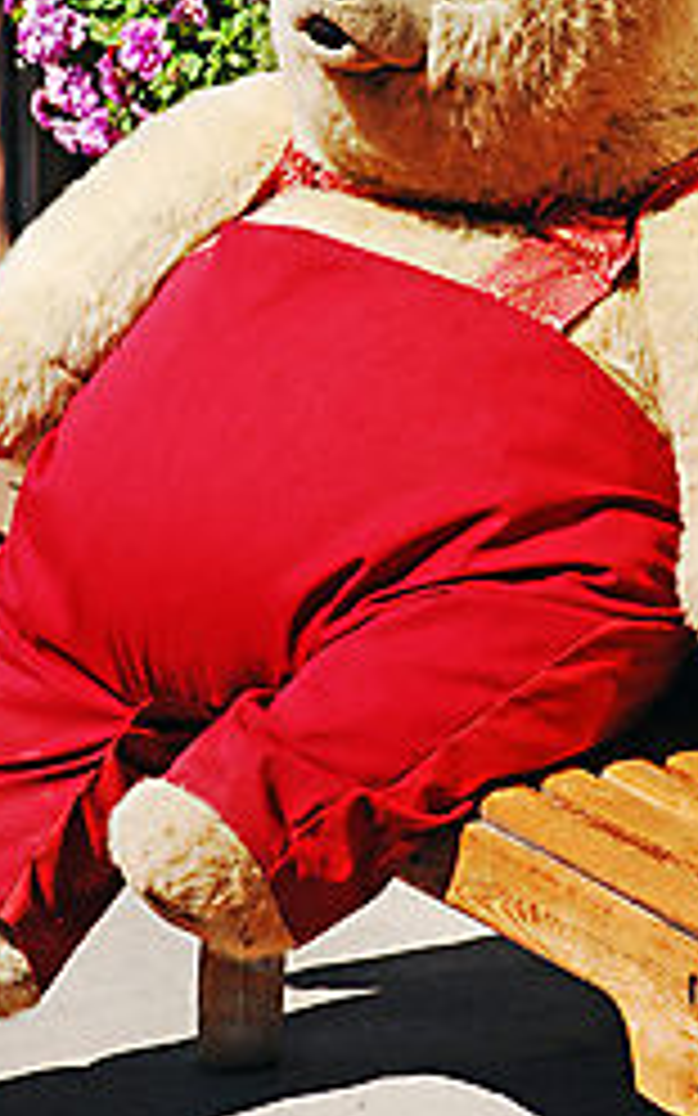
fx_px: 5996
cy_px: 378
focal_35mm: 197
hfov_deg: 6.7
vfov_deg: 10.6
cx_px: 351
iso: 200
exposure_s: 1/640
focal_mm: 80
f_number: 6.3
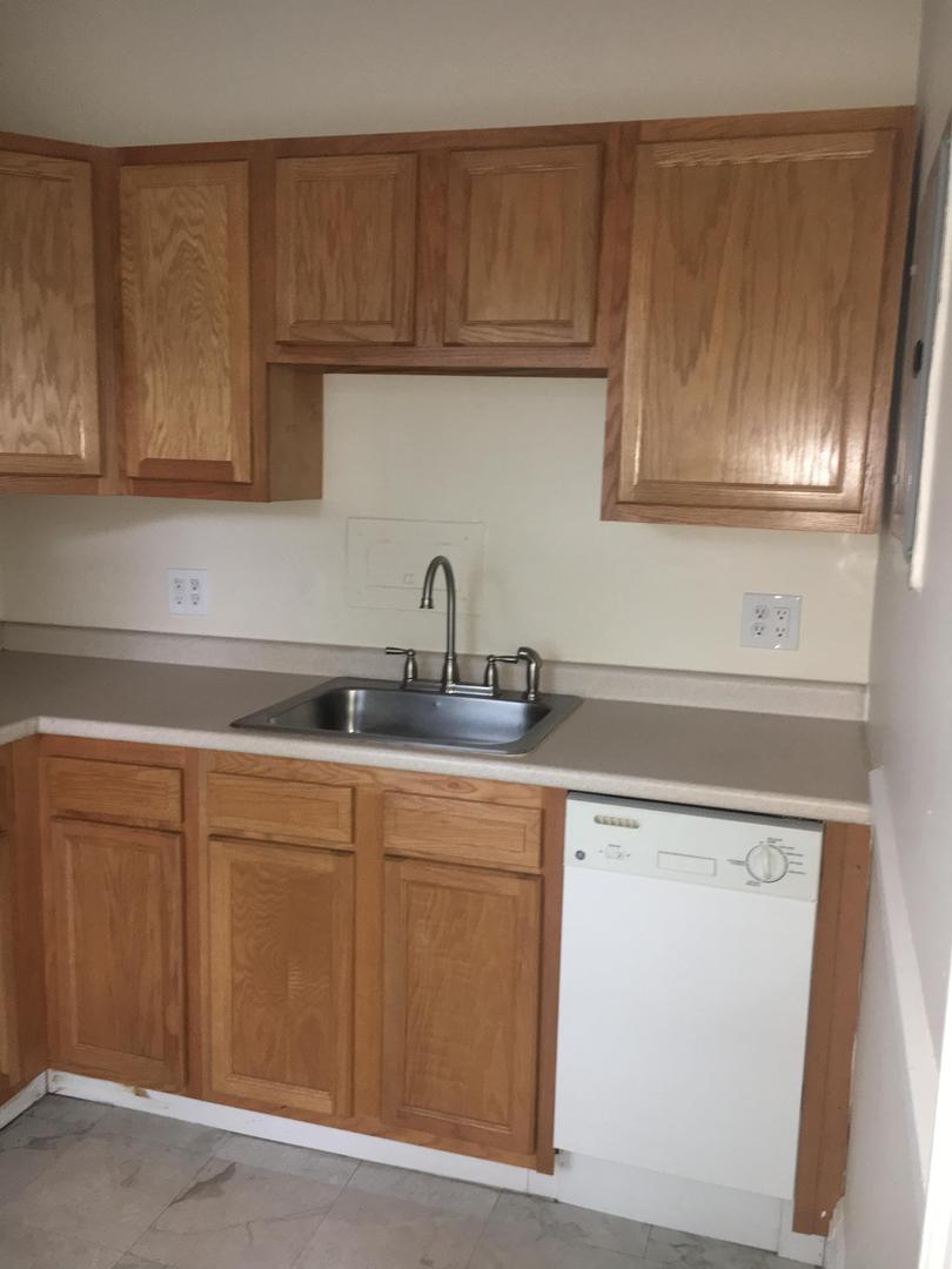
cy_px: 634
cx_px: 476
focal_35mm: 29
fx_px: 1063
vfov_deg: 61.7
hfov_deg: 48.2
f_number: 2.2
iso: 125
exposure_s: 1/17
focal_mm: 4.15
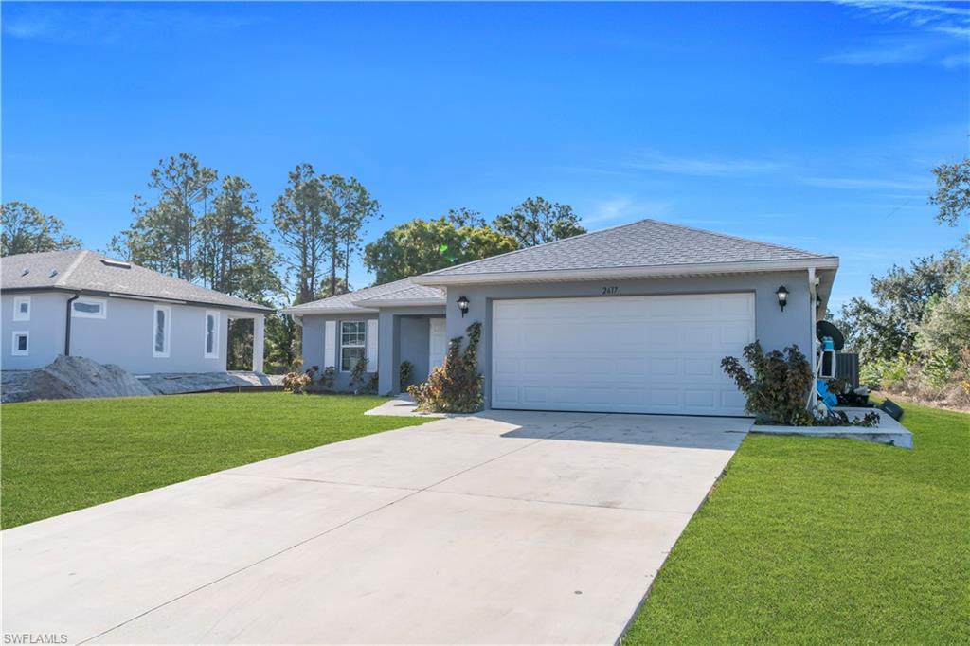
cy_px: 323
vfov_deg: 47.9
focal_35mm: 27
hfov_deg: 67.4
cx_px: 485
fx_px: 727
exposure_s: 1/400
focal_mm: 18
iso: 100
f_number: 8
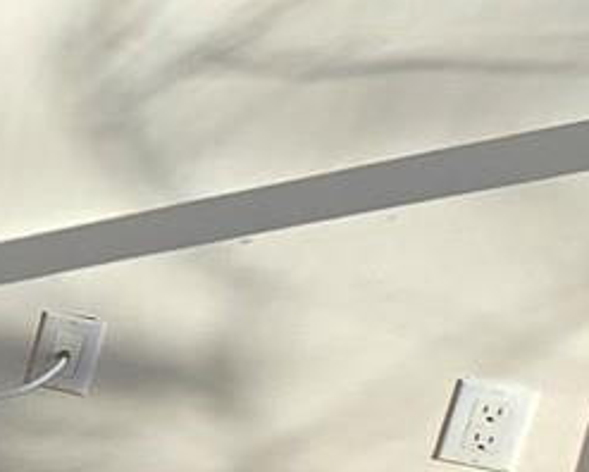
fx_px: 1832
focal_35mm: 105
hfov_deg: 8.5
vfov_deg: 14.7
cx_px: -1693
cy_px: 207
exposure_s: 1/233
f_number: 2.2
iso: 50
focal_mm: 2.2
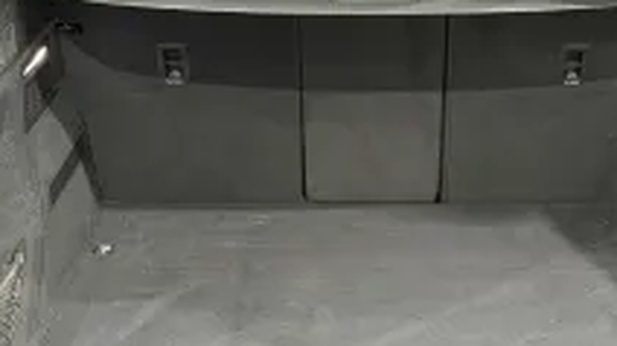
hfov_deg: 23.9
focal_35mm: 89
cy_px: 177
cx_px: 364
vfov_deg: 13.6
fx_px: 1455
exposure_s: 1/33
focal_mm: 6.76
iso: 500
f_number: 1.78
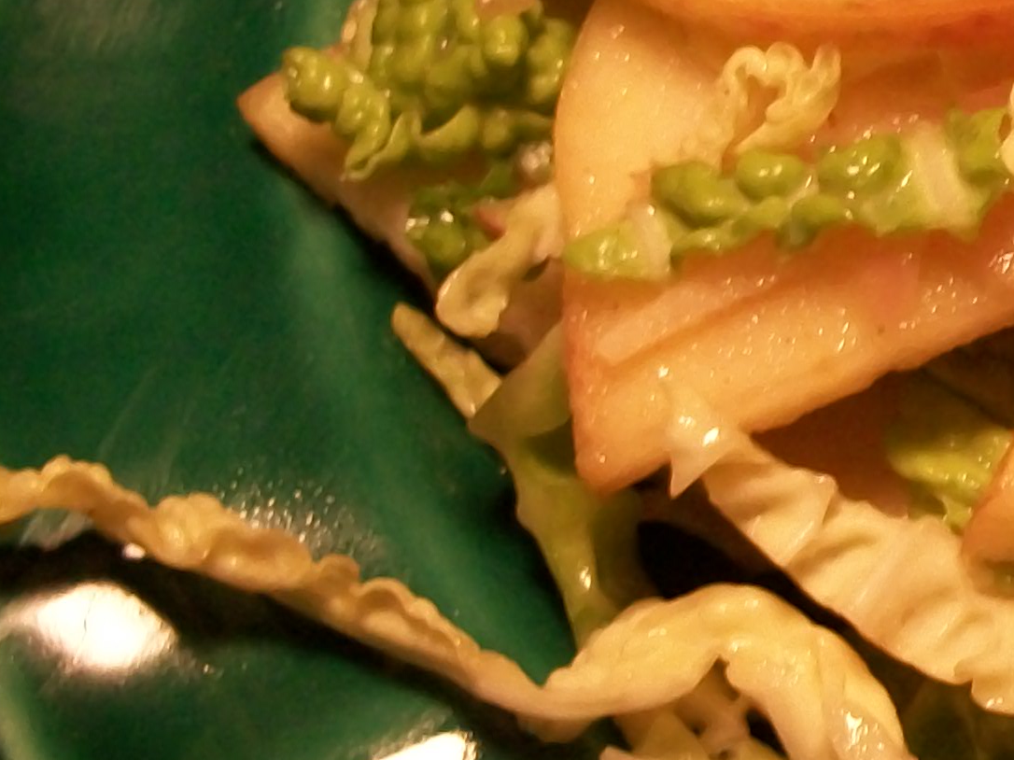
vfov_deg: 13.7
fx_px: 3163
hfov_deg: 16.8
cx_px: 1433
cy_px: 213
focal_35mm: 108
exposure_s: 1/50
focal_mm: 5.7
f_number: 2.9
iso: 160
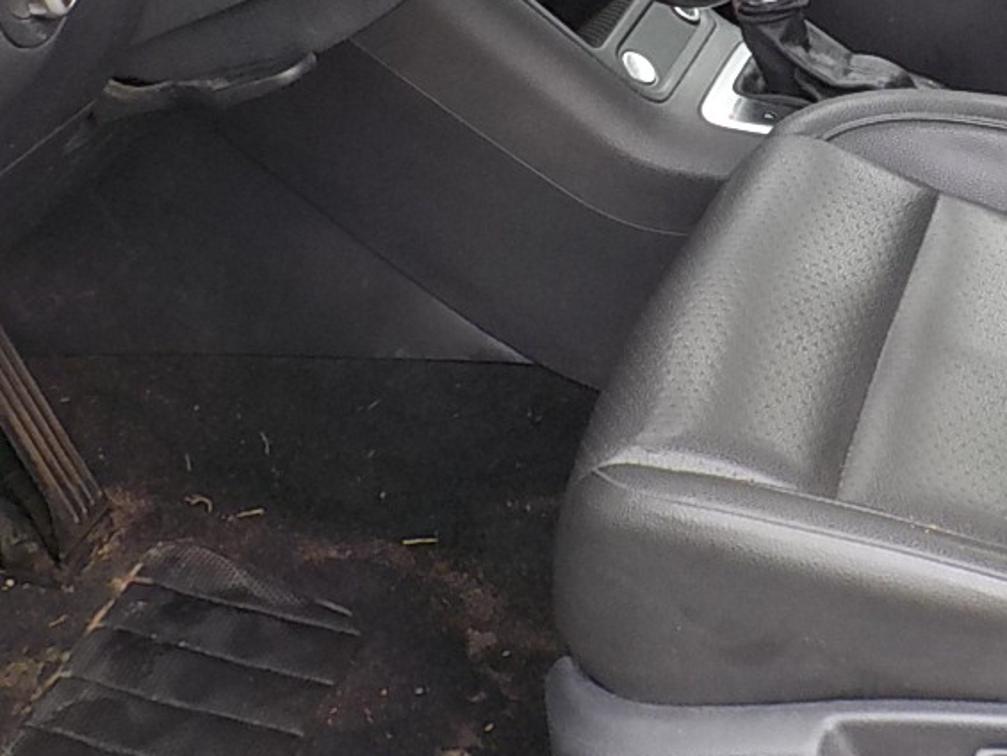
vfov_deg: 16.8
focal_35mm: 85
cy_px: -80
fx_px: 2473
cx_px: 884
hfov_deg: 22.5
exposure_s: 1/40
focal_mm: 4.1
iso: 125
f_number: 3.3
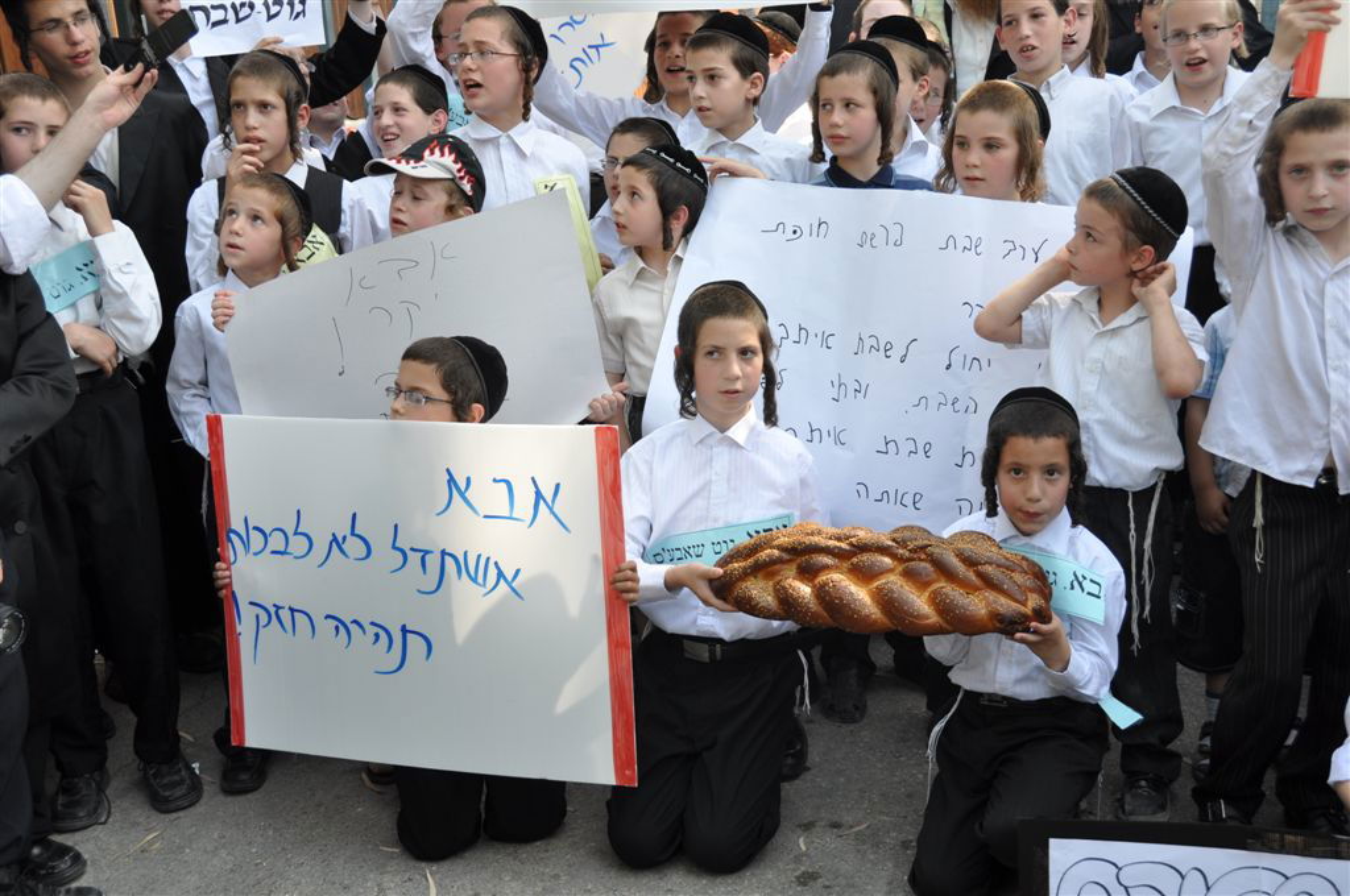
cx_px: 675
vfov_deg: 32.9
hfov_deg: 48.0
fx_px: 1517
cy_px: 448
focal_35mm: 40
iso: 200
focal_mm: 27
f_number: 7.1
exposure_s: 1/200
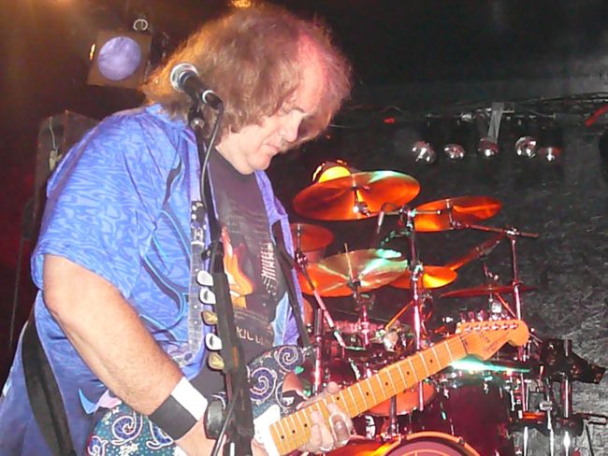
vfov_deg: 20.7
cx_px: 304
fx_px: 1248
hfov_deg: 27.4
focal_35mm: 71
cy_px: 228
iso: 1600
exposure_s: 1/30
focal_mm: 10.5
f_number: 3.7
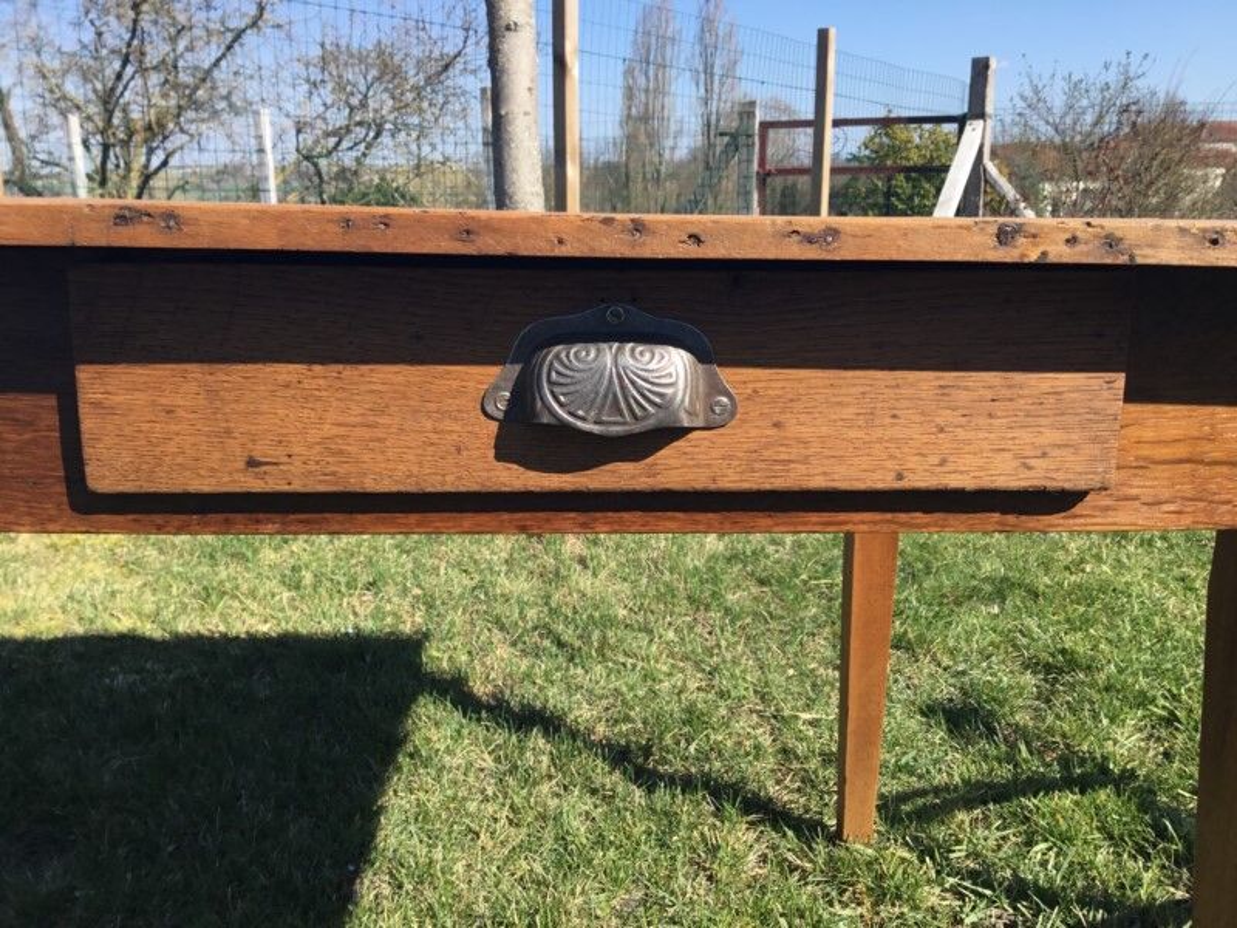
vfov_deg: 45.4
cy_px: 464
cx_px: 618
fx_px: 1108
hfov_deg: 58.4
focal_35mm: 31
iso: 25
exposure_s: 1/727
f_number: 2.4
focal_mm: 3.3
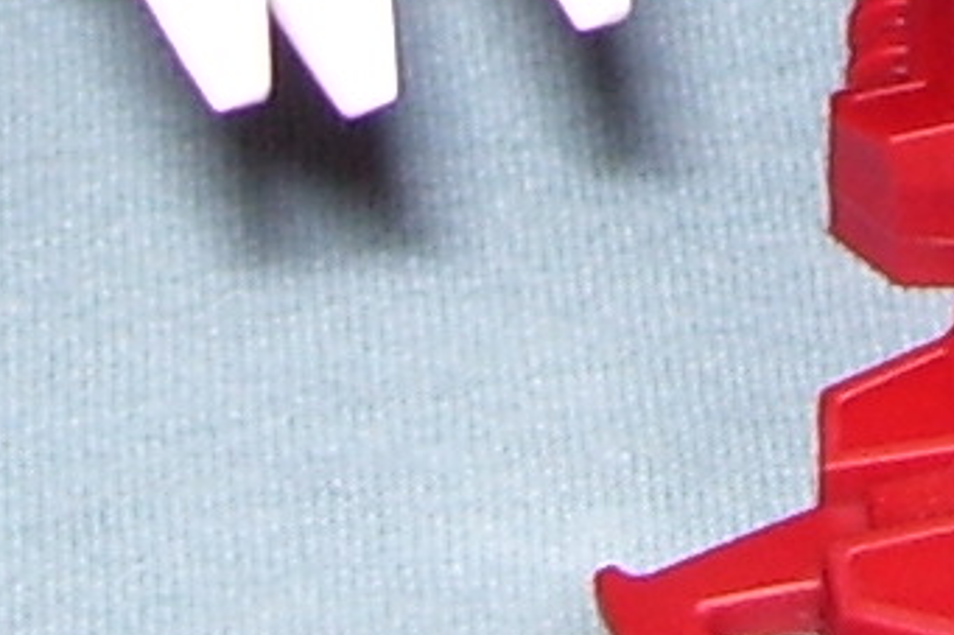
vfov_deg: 5.2
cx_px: 1354
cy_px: -1049
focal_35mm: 253
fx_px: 6701
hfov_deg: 8.0
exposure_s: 1/60
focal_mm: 6
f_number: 2.7
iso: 80
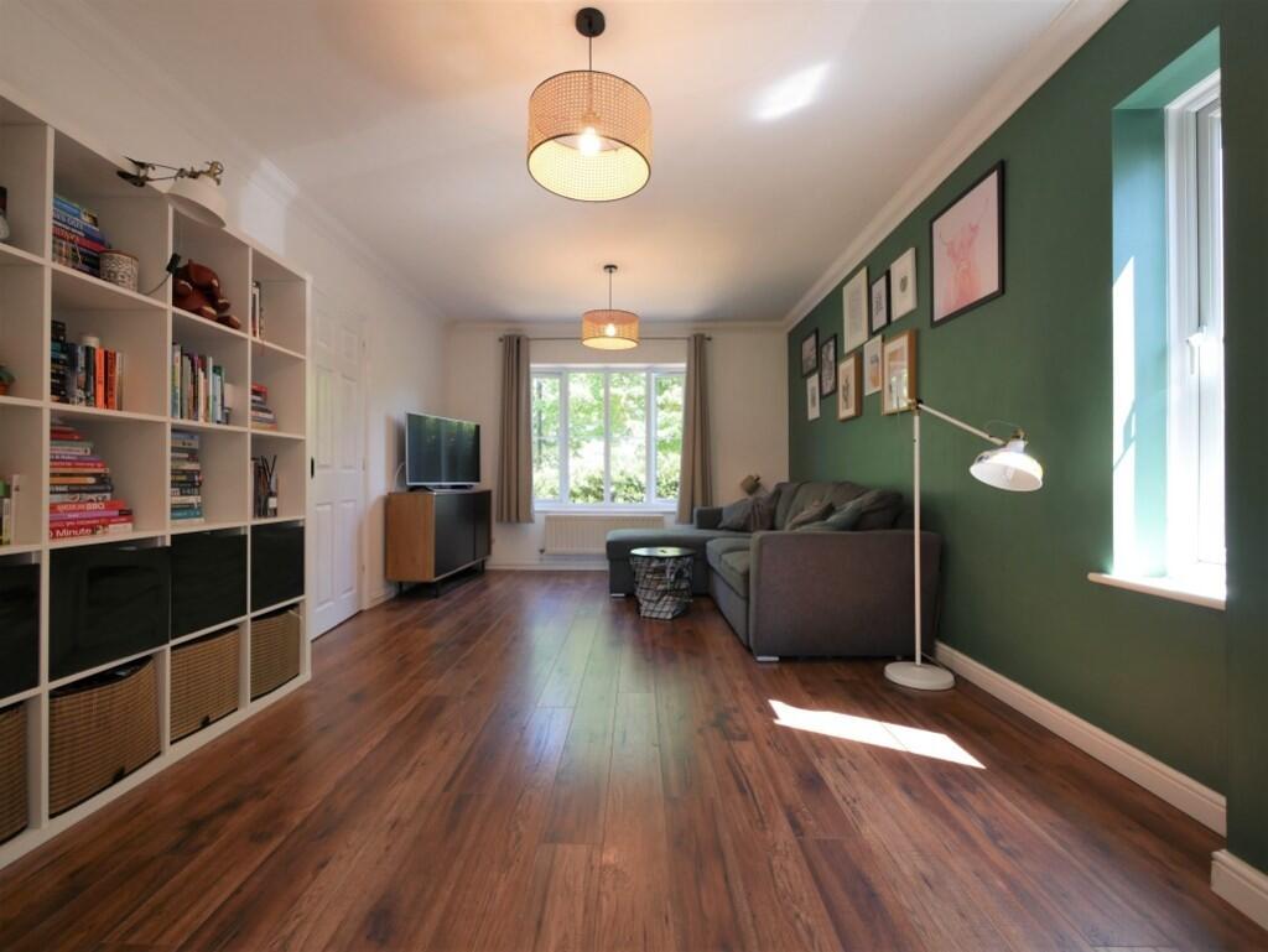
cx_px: 634
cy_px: 476
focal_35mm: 14
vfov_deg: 85.7
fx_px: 513
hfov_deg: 102.0
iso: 320
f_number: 4
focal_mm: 7
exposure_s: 1/60
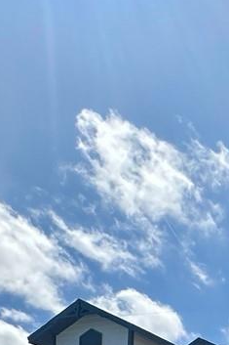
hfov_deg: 15.9
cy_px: 520
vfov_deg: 24.0
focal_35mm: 66
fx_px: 630
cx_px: 464
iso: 50
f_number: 2.2
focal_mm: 2.22
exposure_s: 1/2020
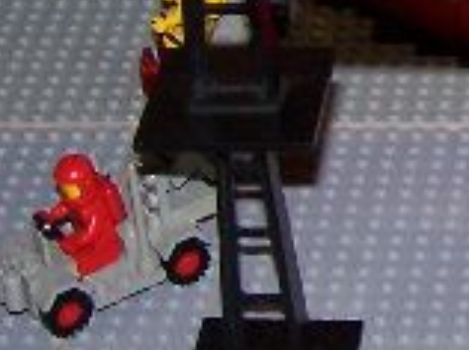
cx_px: 796
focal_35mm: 191
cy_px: -89
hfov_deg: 9.9
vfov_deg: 7.7
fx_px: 2584
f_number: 2.8
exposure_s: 1/60
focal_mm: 6.3
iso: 140
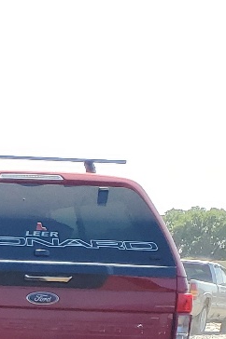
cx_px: -497
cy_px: 478
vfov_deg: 16.0
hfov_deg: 8.9
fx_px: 1123
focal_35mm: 119
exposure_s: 1/1250
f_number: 1.5
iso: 50
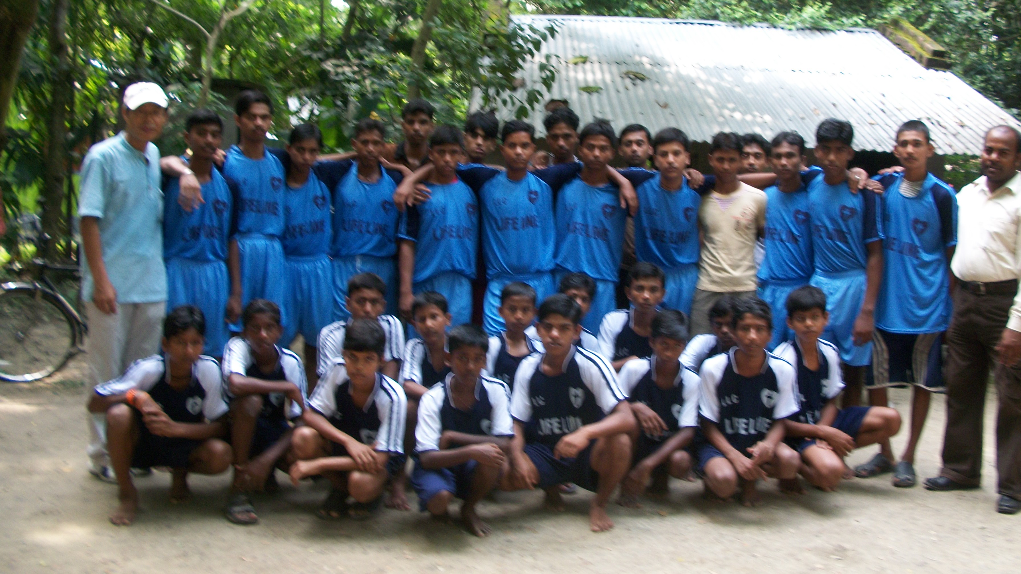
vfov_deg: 30.4
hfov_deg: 51.6
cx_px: 518
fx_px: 1056
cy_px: 232
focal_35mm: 39
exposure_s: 1/30
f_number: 3.1
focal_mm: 6.3
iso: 80
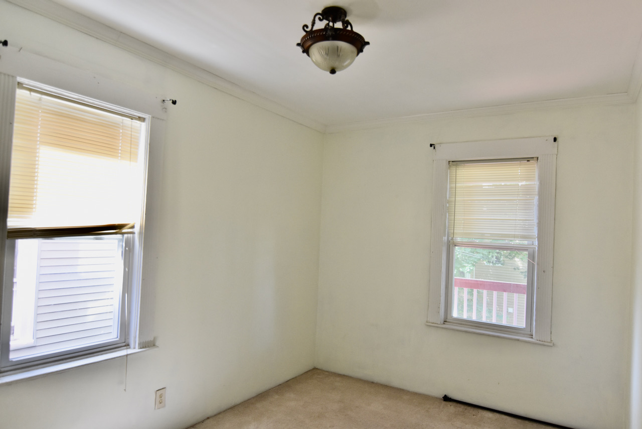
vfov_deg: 56.2
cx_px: 321
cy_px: 214
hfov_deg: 77.3
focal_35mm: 22
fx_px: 401
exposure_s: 1/100
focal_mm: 15
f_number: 5
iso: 800
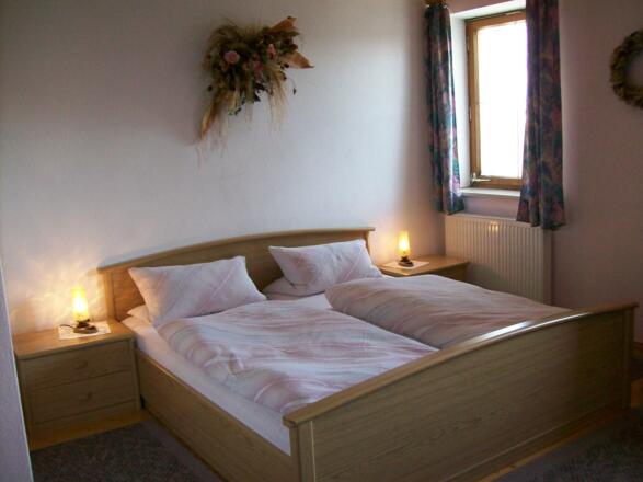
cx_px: 322
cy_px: 241
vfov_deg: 39.6
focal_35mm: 36
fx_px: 669
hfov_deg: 51.4
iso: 200
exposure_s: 1/78.7
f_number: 2.7
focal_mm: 6
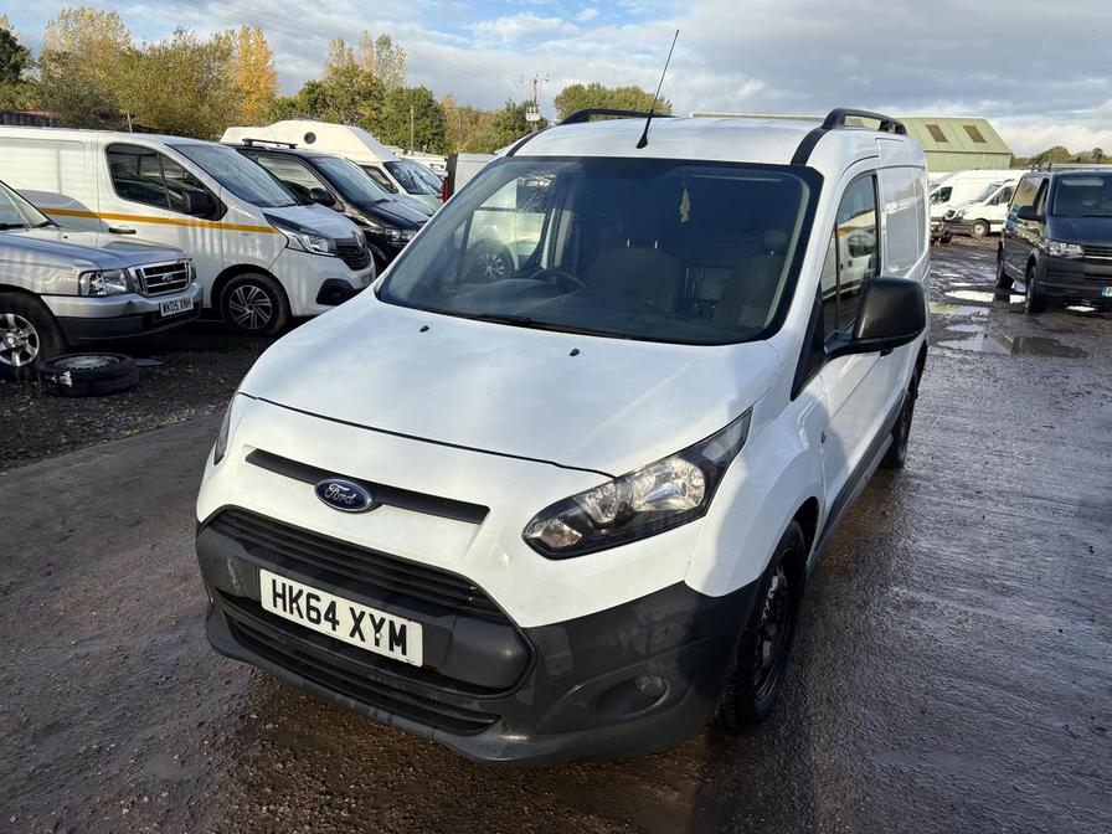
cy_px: 417
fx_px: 835
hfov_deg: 67.3
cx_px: 556
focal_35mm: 26
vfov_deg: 53.1
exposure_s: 1/1848
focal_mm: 5.96
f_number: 1.6
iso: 50
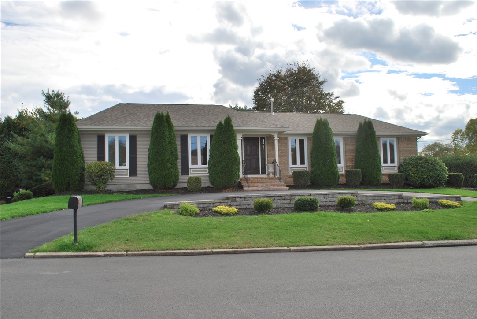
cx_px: 238
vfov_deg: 43.7
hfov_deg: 61.9
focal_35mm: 30
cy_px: 160
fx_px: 398
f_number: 10
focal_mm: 20
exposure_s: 1/200
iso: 100
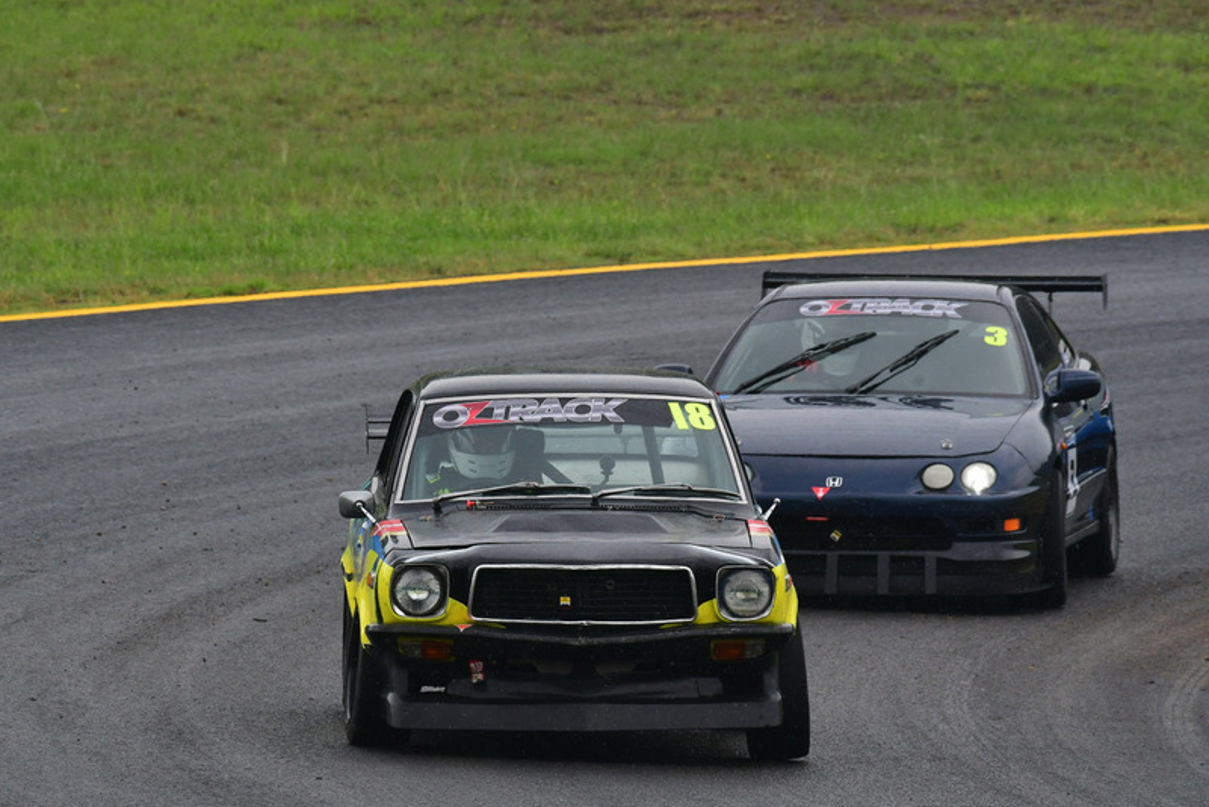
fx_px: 20156
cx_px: 604
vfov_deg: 2.3
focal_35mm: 600
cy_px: 404
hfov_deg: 3.4
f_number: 11
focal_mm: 400
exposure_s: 1/640
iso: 1000
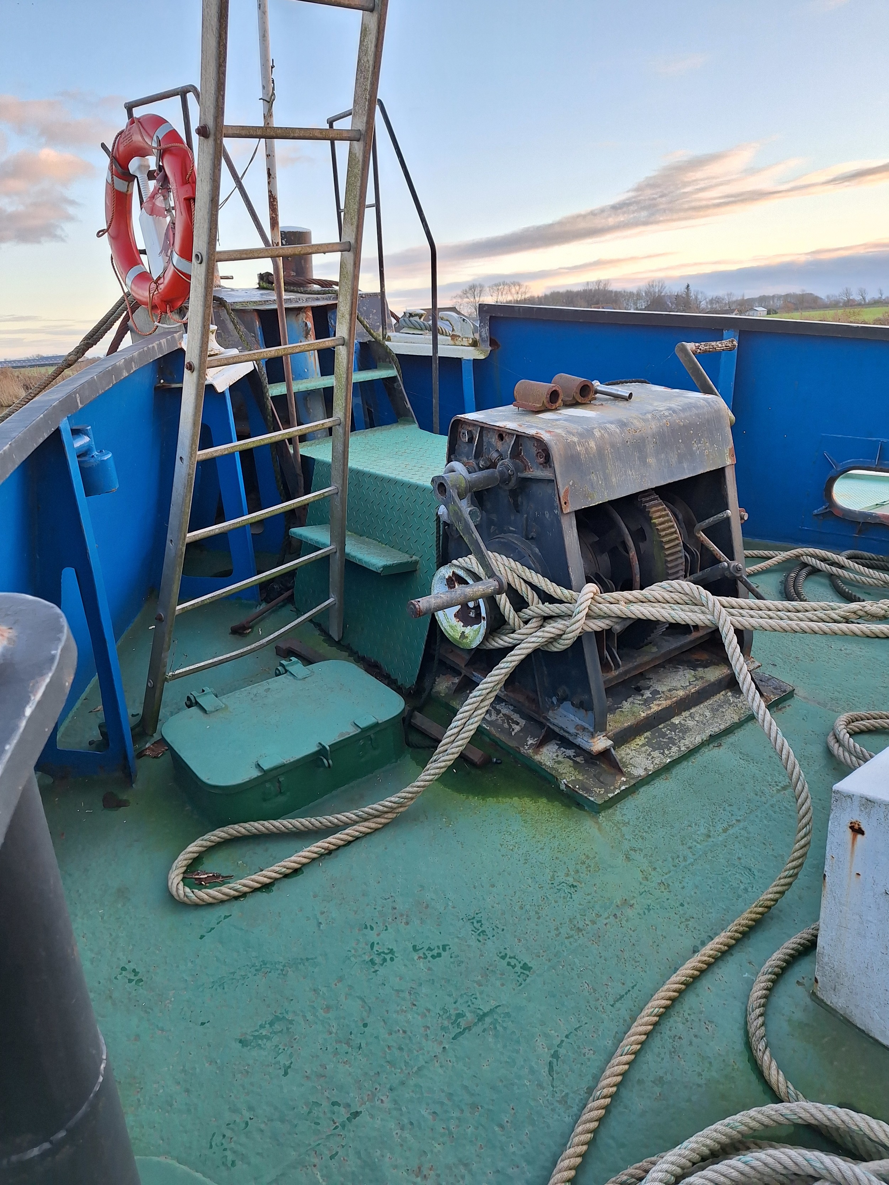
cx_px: 444
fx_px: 788
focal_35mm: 23
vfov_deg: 73.9
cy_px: 592
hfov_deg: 58.9
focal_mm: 5.54
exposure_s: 1/119
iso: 40
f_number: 1.8
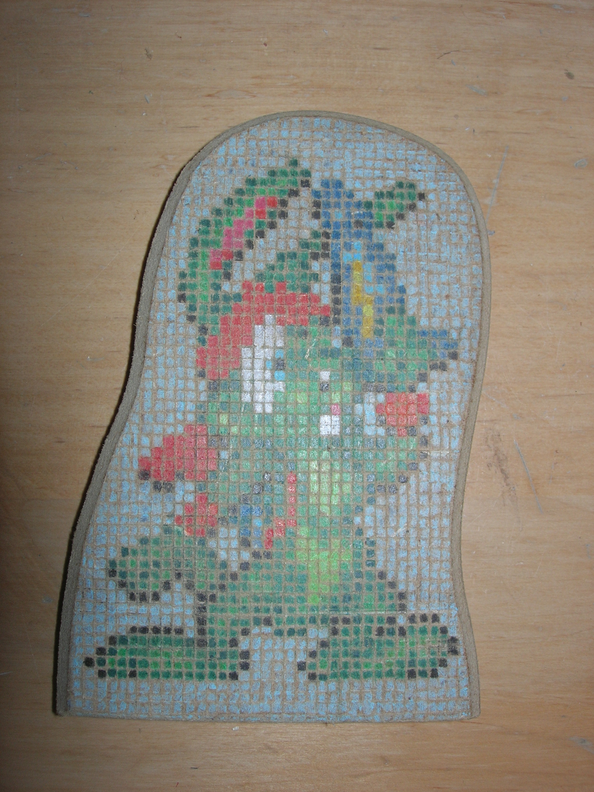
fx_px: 869
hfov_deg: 37.7
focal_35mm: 38
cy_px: 396
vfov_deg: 49.0
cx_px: 297
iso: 64
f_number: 4.8
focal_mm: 7.8
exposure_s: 1/60.1
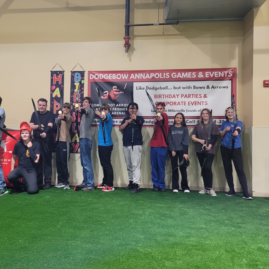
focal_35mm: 31
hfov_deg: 51.8
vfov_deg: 52.5
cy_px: 136
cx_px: 95
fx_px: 273
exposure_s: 1/40
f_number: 1.8
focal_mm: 5.4
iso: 400
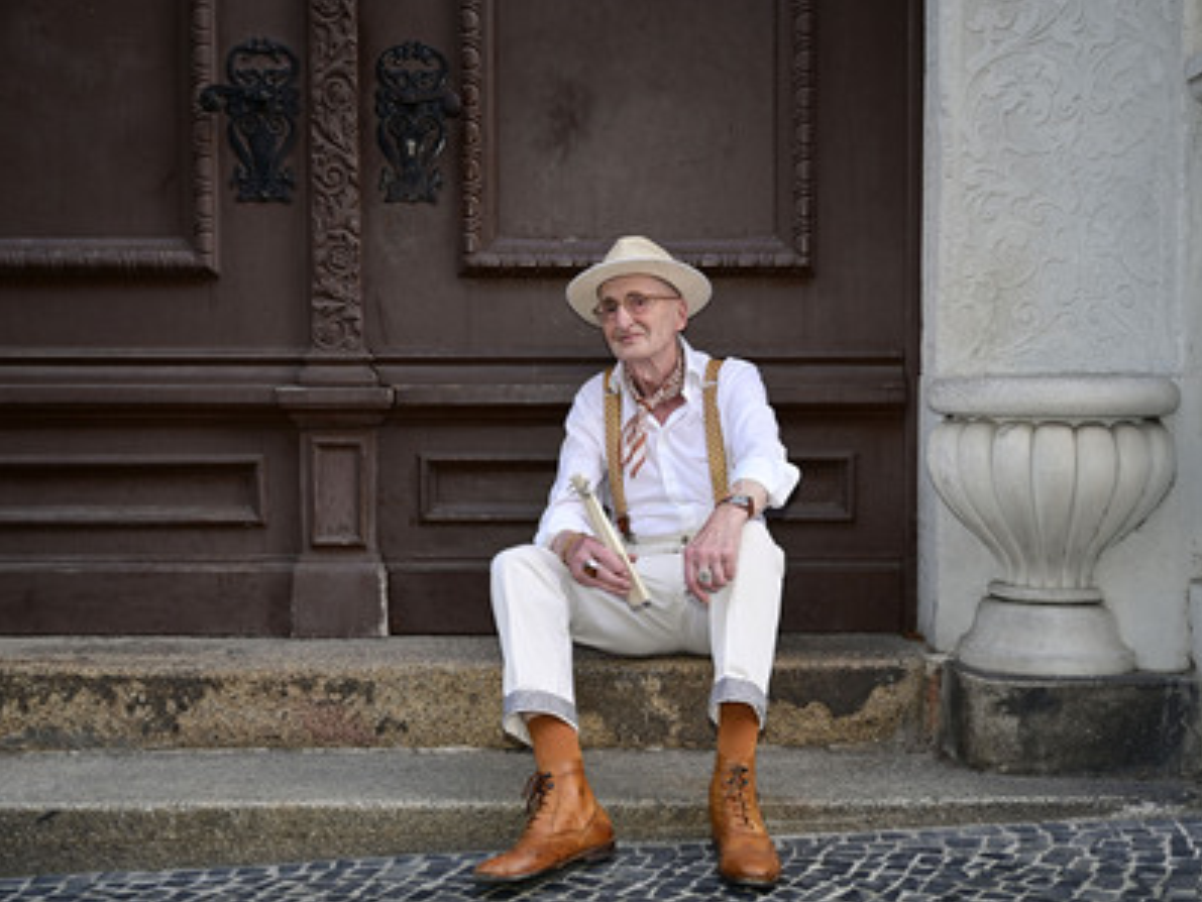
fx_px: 1667
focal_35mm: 48
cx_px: 655
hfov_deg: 39.6
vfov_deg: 30.3
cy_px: 451
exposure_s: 1/200
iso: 800
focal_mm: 44
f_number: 3.2
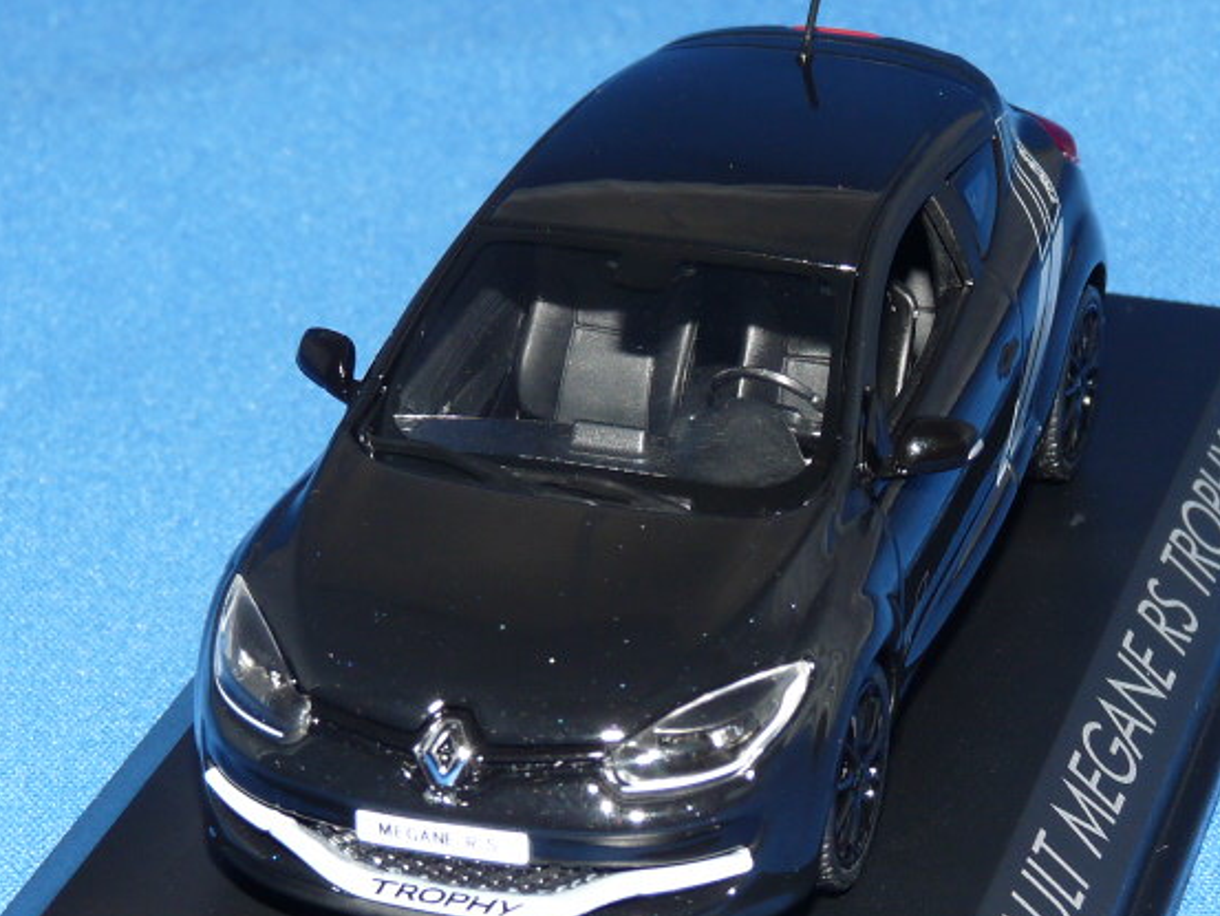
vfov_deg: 11.9
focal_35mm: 125
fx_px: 4406
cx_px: 657
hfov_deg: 15.8
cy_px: 472
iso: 100
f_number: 4
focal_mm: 11.1
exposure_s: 1/60
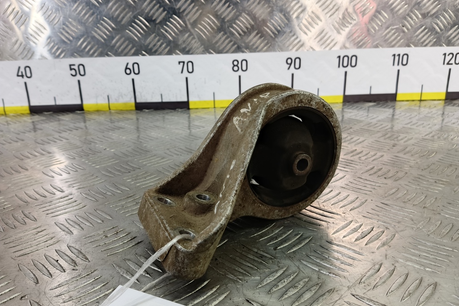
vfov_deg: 53.1
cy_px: 153
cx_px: 229
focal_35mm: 24
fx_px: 306
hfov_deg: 73.8
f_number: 1.6
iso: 95
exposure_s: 1/33.3
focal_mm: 4.11
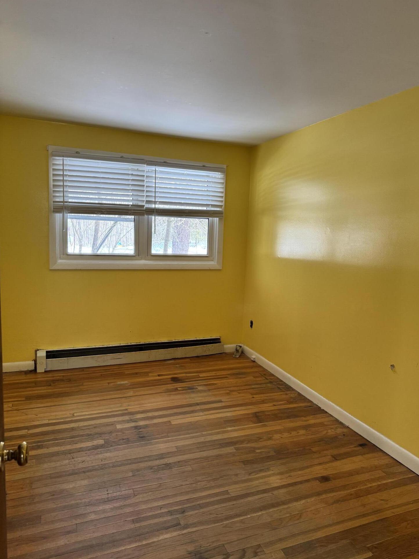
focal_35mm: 25
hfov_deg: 54.9
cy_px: 277
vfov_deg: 69.4
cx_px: 218
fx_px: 403
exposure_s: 1/121
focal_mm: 6.76
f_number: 1.78
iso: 160
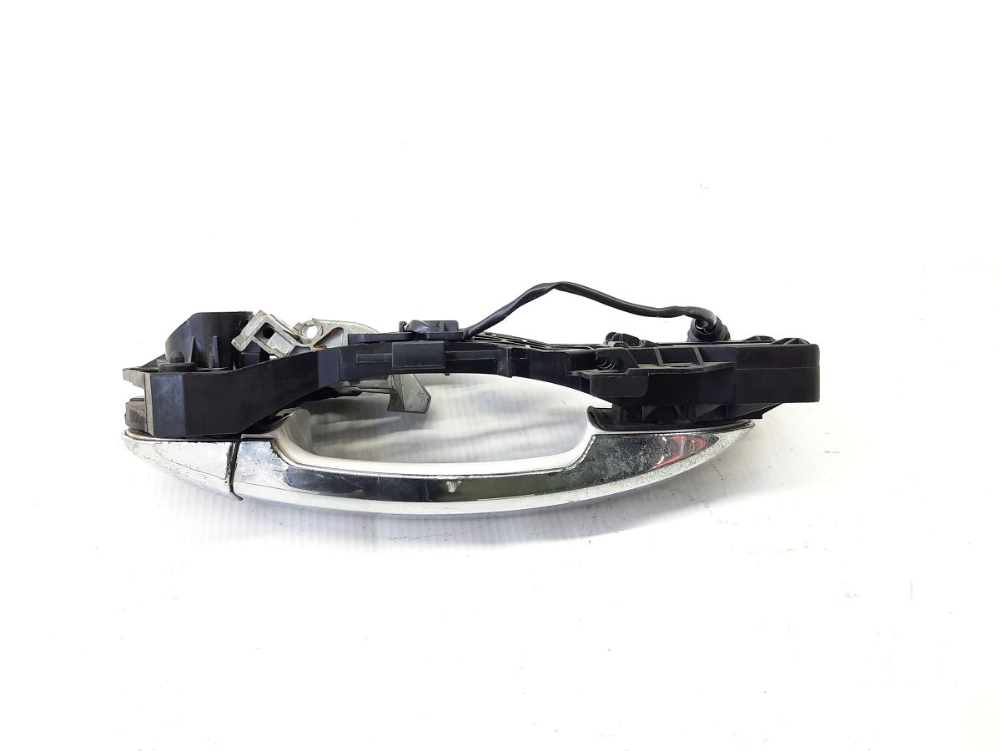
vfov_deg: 54.9
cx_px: 500
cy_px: 376
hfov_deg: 69.4
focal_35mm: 25
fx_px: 723
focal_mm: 4.6
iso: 125
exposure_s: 1/50
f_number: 2
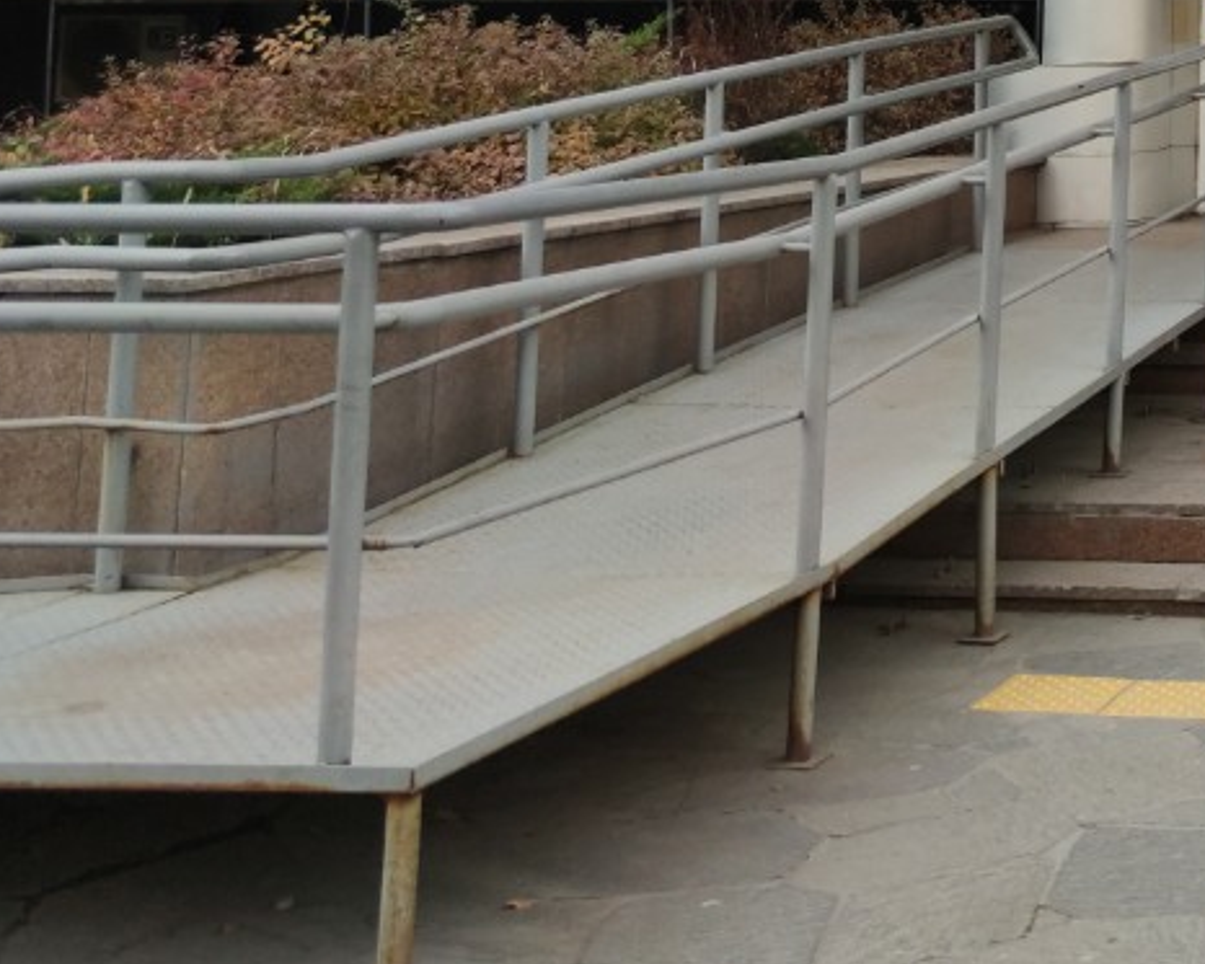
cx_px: 1682
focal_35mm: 67
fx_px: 2390
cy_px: -225
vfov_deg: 21.1
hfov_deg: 23.8
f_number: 1.69
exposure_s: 1/233
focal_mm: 6.72
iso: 100
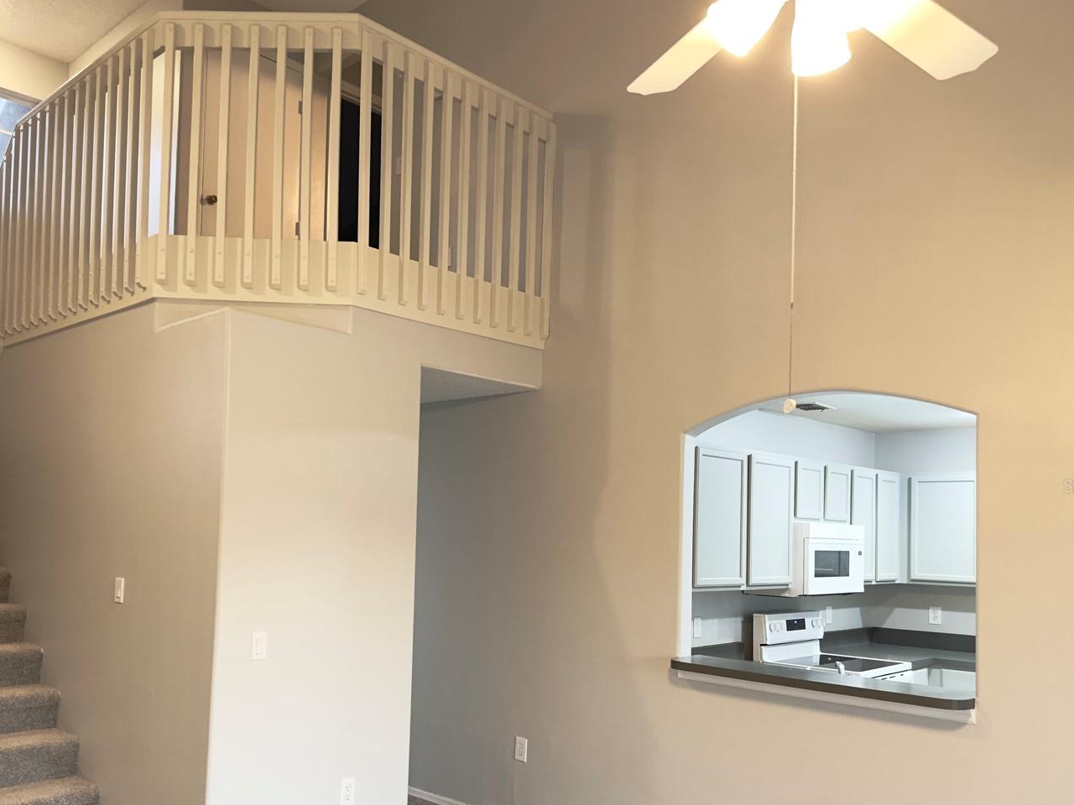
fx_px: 931
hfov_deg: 59.8
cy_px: 486
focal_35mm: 30
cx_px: 472
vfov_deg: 46.5
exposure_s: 1/30
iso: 64
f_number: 1.78
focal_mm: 6.86
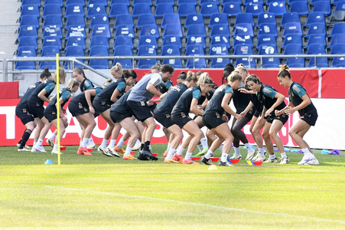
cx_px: 172
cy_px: 115
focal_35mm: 200
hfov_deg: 10.3
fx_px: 1915
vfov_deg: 6.9
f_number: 6.3
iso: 800
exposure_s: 1/400
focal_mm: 200
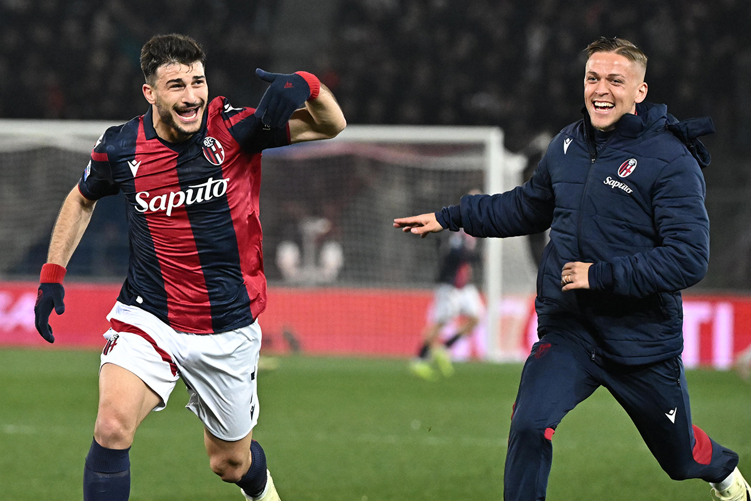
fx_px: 6884
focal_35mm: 330
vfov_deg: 4.2
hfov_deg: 6.2
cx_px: 376
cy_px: 250
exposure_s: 1/1600
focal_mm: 220
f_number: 4
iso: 5000
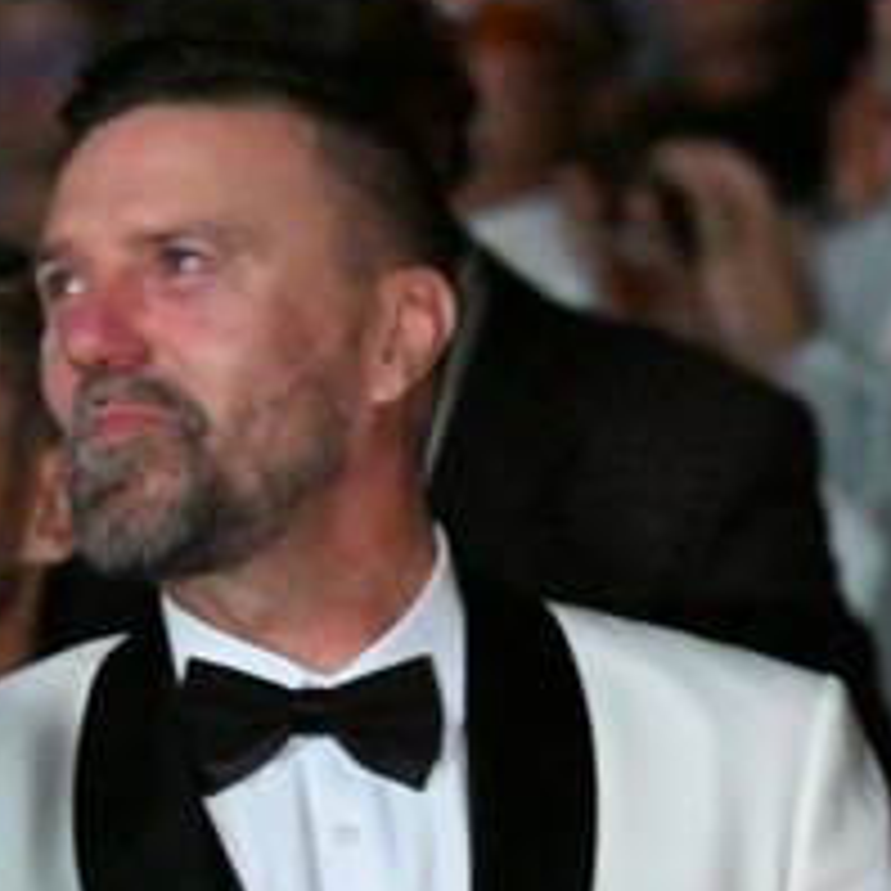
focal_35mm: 370
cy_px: 824
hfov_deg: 4.7
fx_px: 10775
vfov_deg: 4.7
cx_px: 472
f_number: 2.8
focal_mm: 125
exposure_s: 1/80
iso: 32000
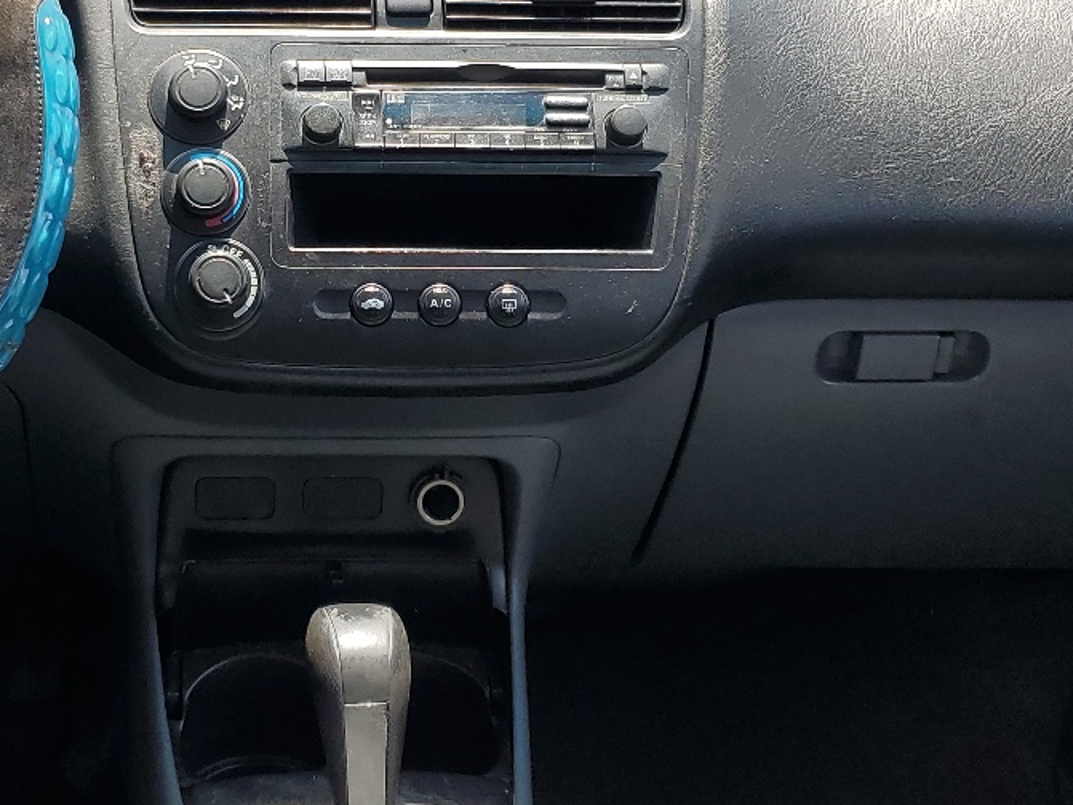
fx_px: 1921
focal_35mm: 62
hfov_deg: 30.9
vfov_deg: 23.6
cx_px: 349
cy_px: 309
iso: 50
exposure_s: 1/909
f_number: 1.5
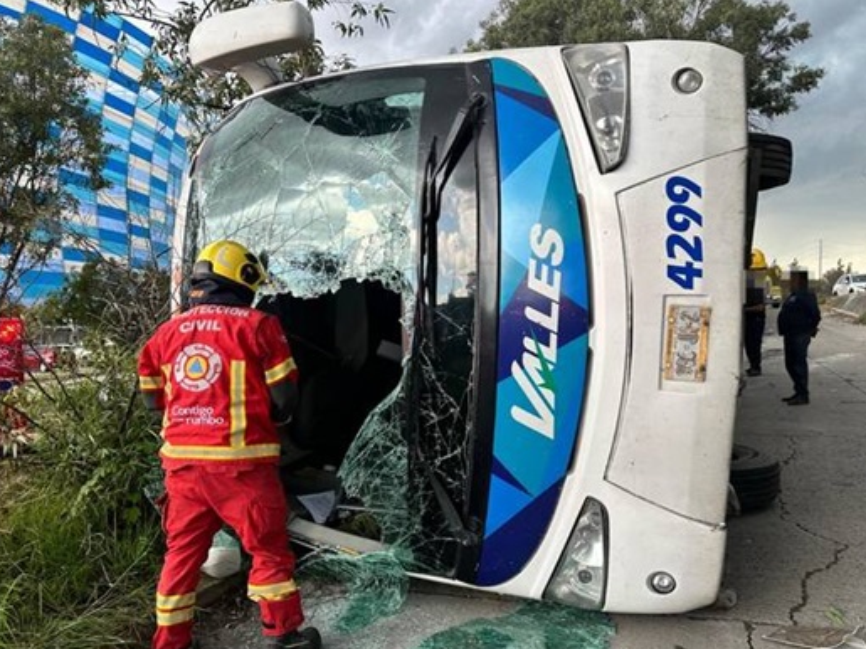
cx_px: 467
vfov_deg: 38.6
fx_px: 925
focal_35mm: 37
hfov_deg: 50.1
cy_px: 333
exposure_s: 1/160
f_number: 4.5
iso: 800
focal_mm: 33
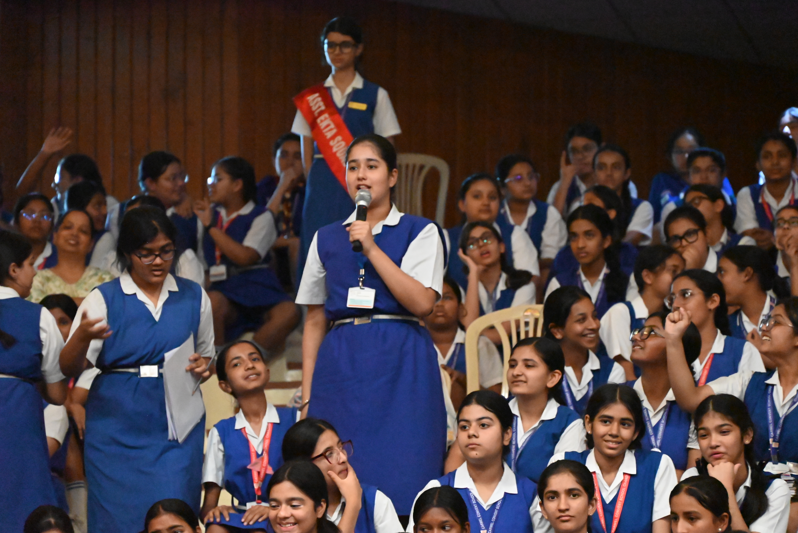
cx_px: 399
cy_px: 266
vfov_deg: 6.9
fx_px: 4435
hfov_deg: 10.3
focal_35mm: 200
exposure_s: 1/80
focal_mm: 200
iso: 25600
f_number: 6.3
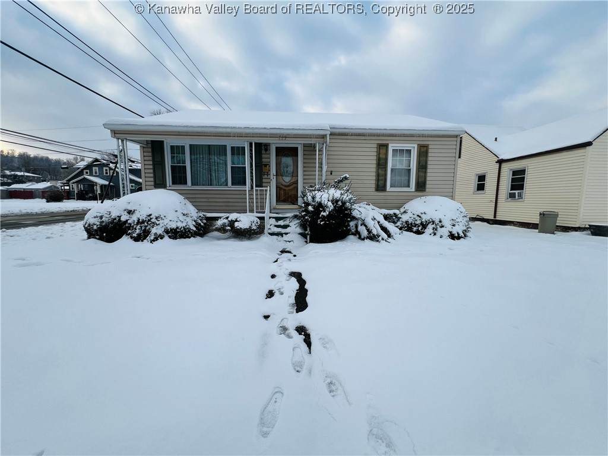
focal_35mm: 13
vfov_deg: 89.9
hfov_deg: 106.2
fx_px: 228
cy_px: 228
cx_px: 304
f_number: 1.8
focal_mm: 1.57
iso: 32
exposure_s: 1/664
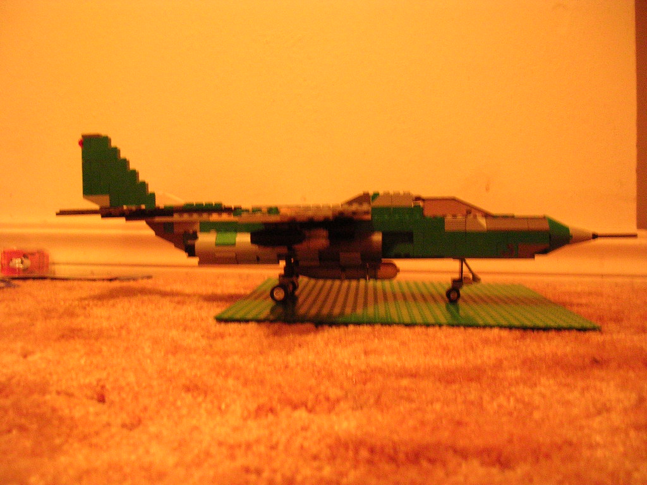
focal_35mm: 38
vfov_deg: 37.7
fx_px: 710
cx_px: 324
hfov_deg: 49.0
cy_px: 242
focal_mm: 5.8
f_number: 2.8
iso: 200
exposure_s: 1/5.7
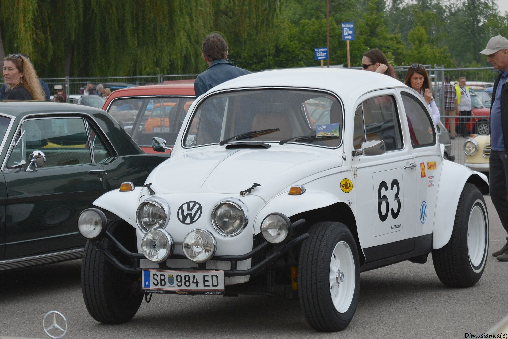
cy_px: 170
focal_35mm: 82
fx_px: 1164
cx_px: 254
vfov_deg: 16.6
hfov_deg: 24.6
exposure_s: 1/1000
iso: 450
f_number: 5.6
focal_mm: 55
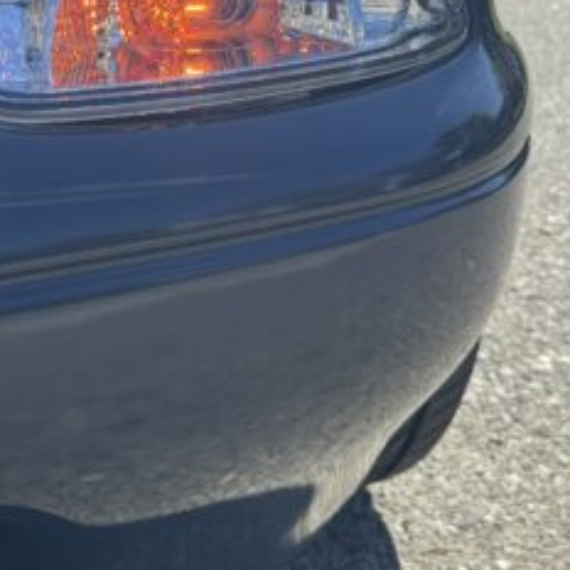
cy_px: 91
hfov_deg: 20.4
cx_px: 204
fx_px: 1584
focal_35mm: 85
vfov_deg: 20.1
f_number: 1.78
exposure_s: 1/2833
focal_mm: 6.76
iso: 64
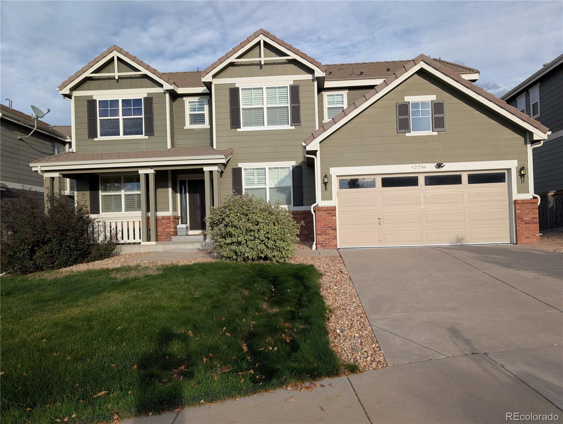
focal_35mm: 24
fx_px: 391
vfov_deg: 56.9
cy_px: 212
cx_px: 282
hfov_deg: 71.5
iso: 20
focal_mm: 6.9
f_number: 1.68
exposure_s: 1/579
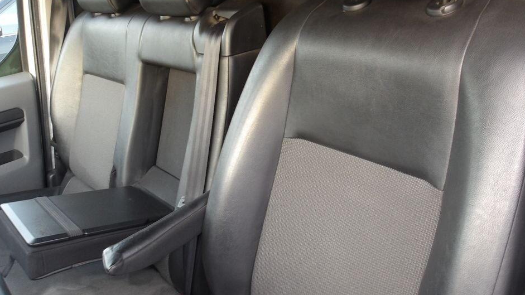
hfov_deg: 61.0
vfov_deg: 36.7
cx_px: 246
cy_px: 144
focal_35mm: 32
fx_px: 445
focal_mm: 4.9
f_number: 3
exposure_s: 1/21
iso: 200
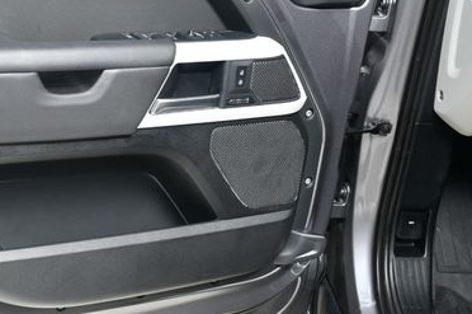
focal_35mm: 62
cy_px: 116
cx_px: 76
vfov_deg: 21.8
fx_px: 812
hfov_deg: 31.4
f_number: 6.3
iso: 100
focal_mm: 24
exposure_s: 1/160
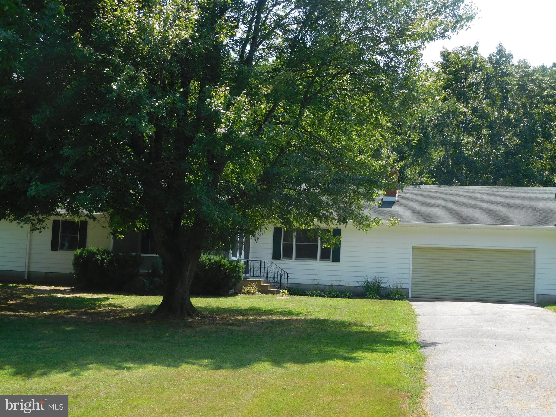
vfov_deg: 29.1
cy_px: 208
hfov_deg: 38.2
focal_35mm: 50
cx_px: 278
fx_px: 803
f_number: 4.1
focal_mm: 8.9
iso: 125
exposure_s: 1/400
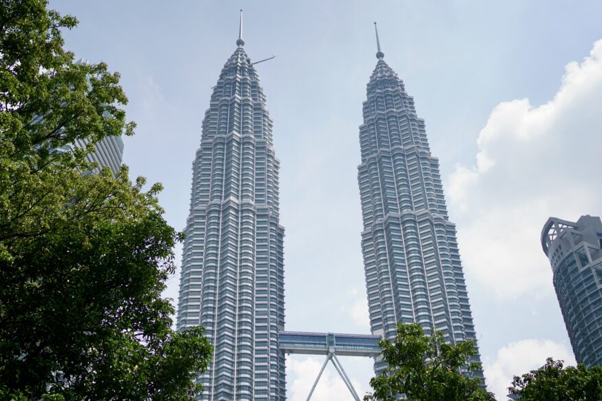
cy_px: 213
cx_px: 291
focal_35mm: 41
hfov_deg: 47.4
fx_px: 686
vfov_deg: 32.6
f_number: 2.8
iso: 400
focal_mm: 35
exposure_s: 1/8000
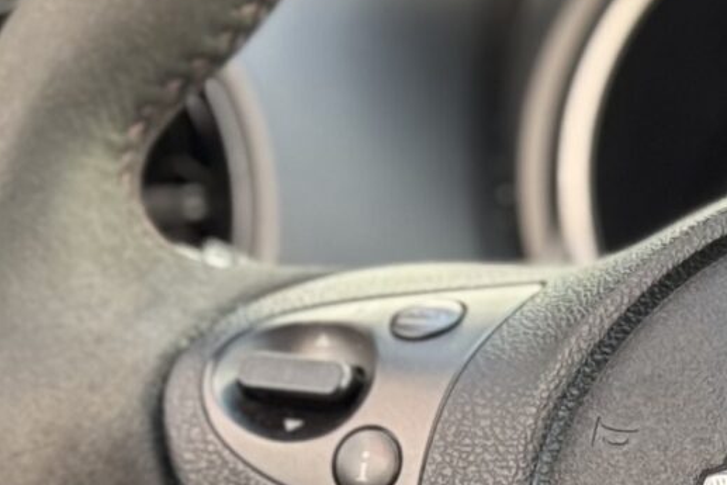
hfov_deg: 8.3
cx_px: 854
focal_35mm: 247
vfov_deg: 5.5
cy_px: 541
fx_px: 4989
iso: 200
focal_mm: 6.76
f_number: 1.78
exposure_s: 1/79
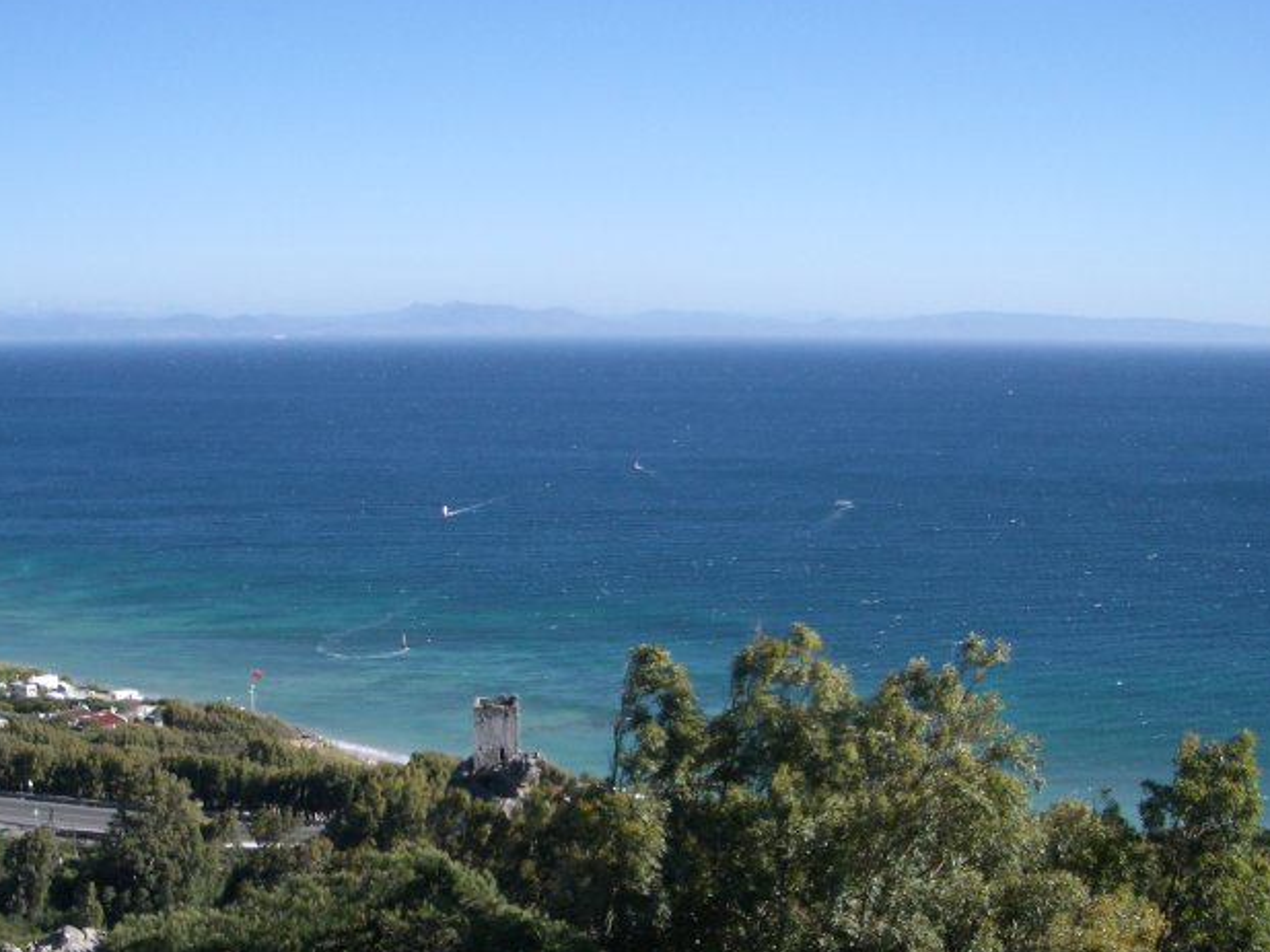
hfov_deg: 40.1
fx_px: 1725
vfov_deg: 30.8
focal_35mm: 47
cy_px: 545
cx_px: 472
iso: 50
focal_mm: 5.8
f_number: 4.3
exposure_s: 1/500
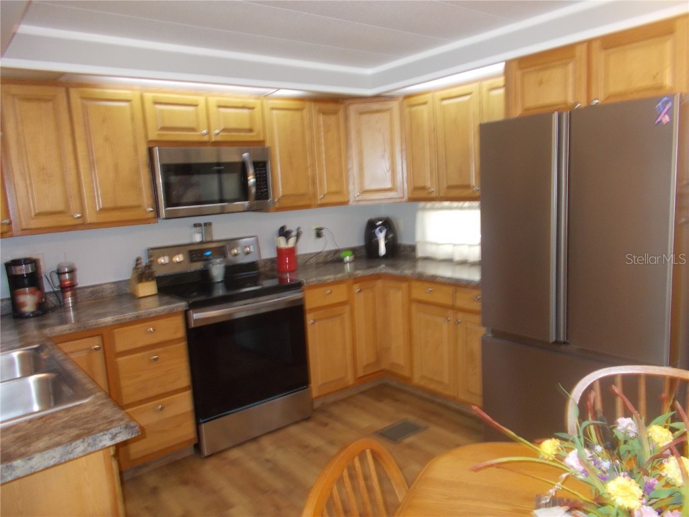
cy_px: 258
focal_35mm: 26
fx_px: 518
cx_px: 344
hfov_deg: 67.3
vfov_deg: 53.1
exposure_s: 1/25
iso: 200
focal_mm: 4.6
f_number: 3.2
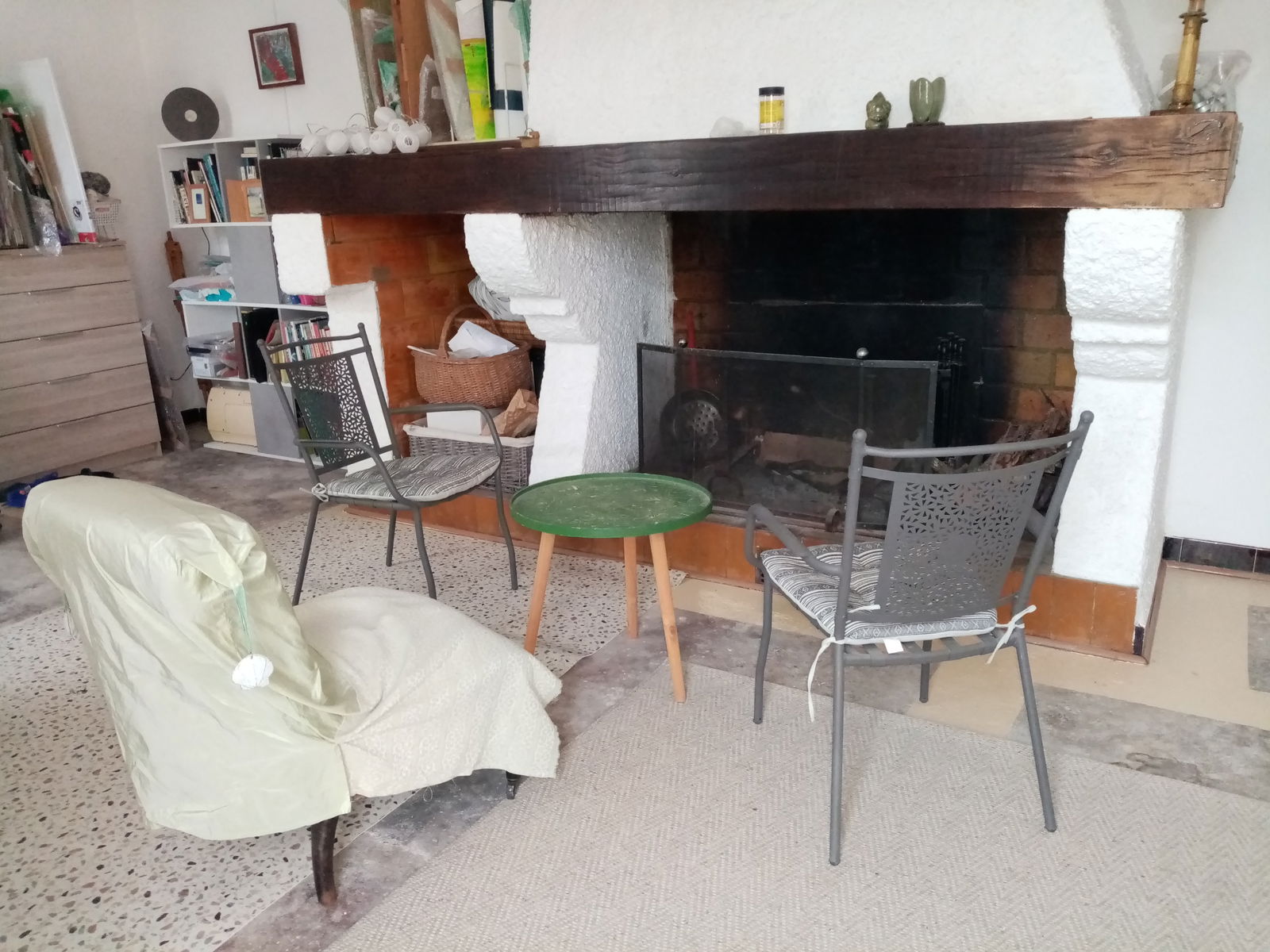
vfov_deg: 53.1
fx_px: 954
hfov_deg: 67.3
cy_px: 476
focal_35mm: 26
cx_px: 635
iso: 744
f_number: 1.8
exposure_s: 1/25
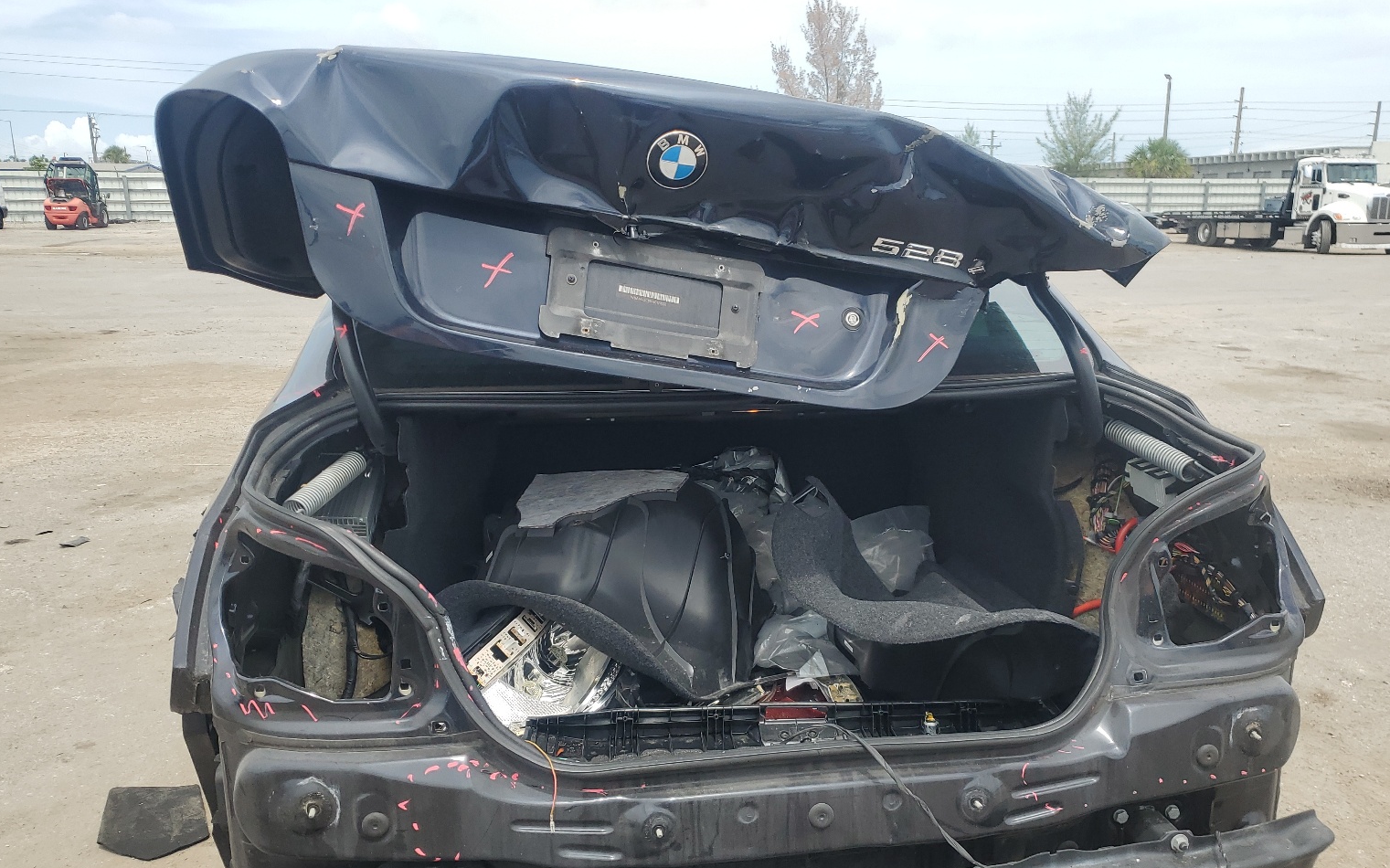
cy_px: 518
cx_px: 725
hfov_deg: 64.6
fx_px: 1098
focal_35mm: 29
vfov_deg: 42.9
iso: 50
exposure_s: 1/2000
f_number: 1.5
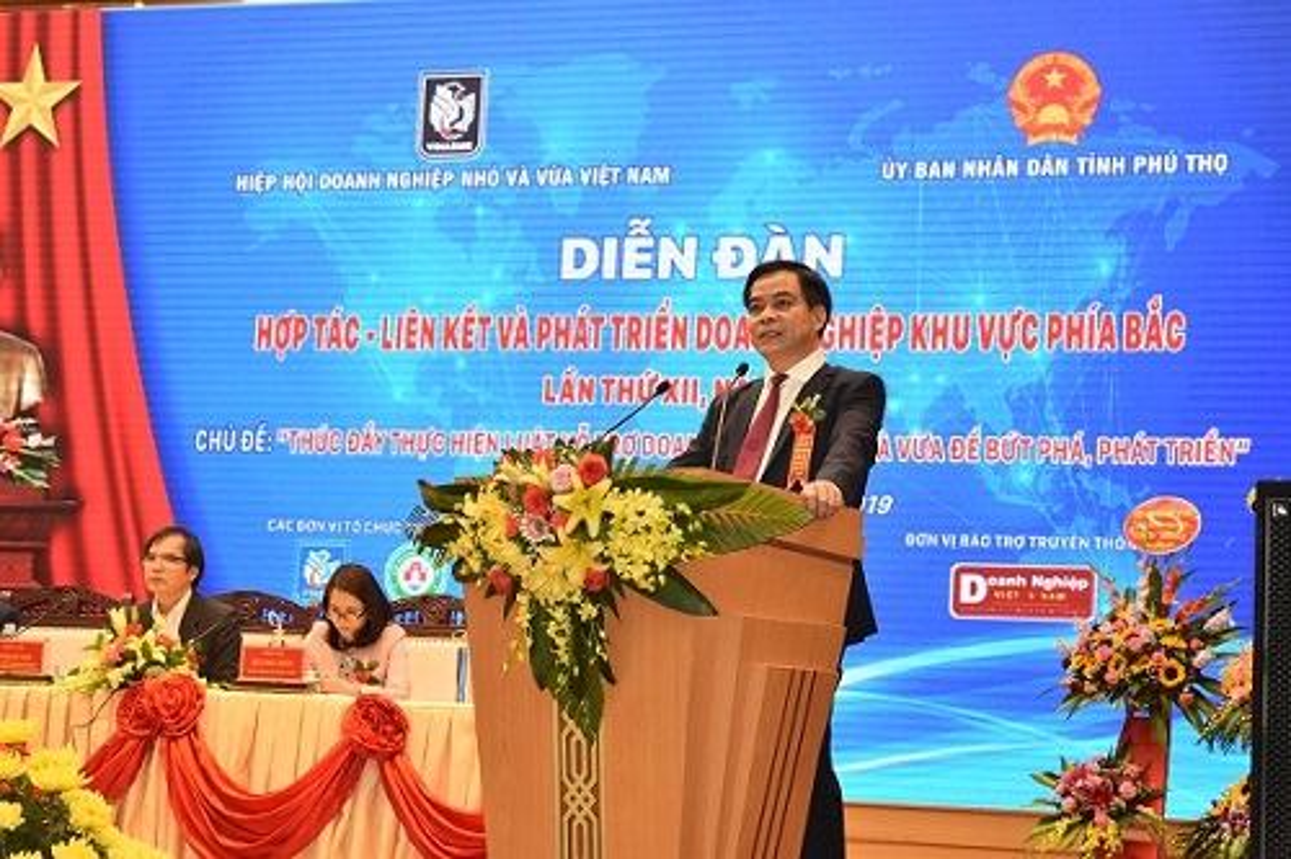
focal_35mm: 82
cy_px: 430
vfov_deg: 16.5
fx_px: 2957
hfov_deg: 24.6
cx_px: 646
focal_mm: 55
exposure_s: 1/125
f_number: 5.6
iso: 1250
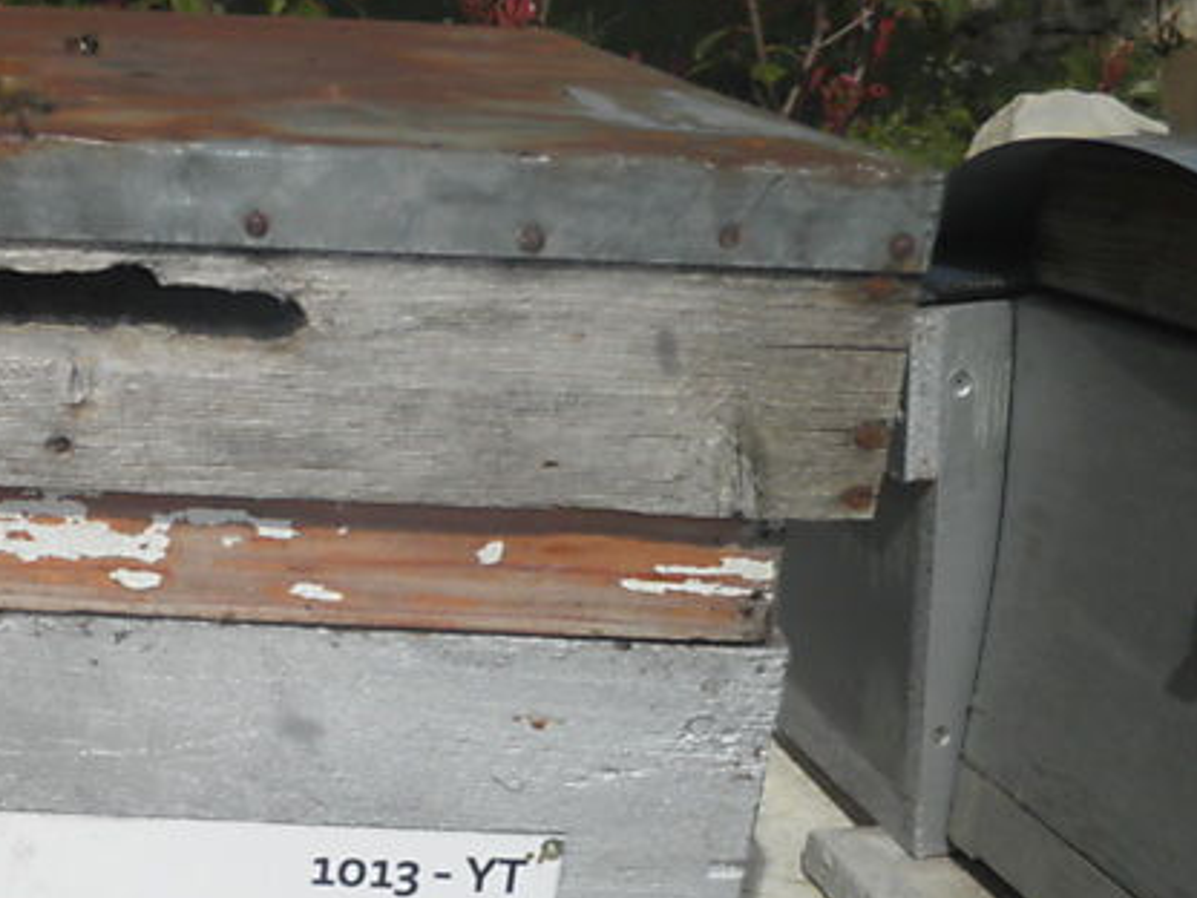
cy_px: 806
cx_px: 167
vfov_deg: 28.0
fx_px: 1729
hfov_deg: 36.3
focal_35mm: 50
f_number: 7.9
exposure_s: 1/320
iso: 64
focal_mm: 4.7
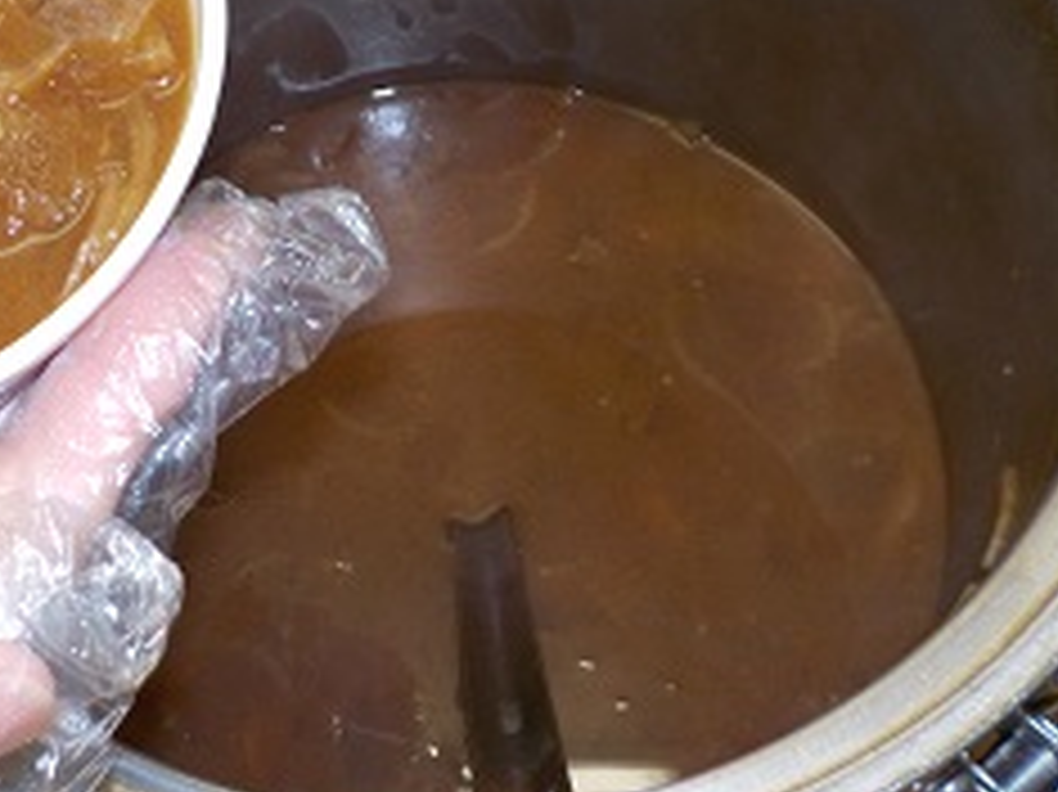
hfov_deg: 36.0
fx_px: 1558
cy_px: 220
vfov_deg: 28.2
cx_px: 180
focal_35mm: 51
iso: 200
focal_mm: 4.1
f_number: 3.3
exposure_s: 1/30
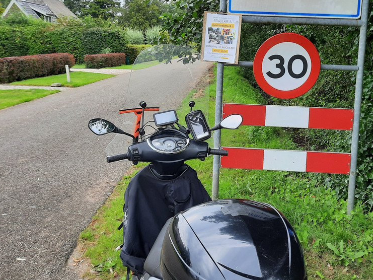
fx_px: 388
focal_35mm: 36
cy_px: 103
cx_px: 224
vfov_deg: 39.4
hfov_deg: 51.0
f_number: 2
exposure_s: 1/204
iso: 32
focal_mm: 4.6
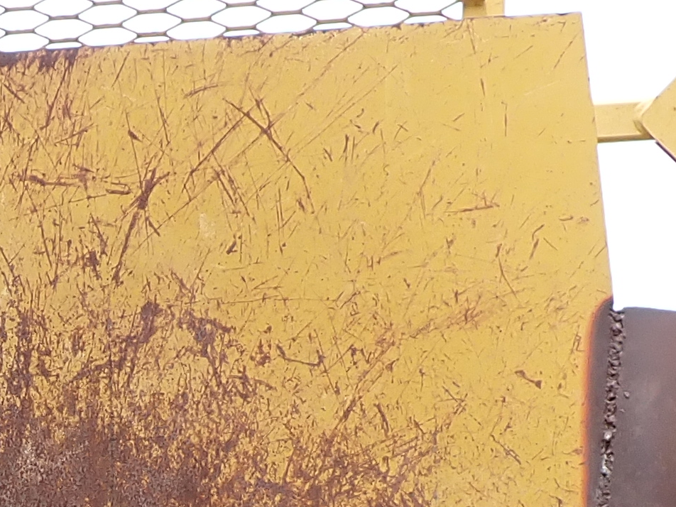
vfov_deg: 13.3
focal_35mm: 105
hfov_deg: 18.0
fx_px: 2050
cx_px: -82
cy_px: 751
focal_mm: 4.5
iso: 100
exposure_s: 1/400
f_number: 2.8
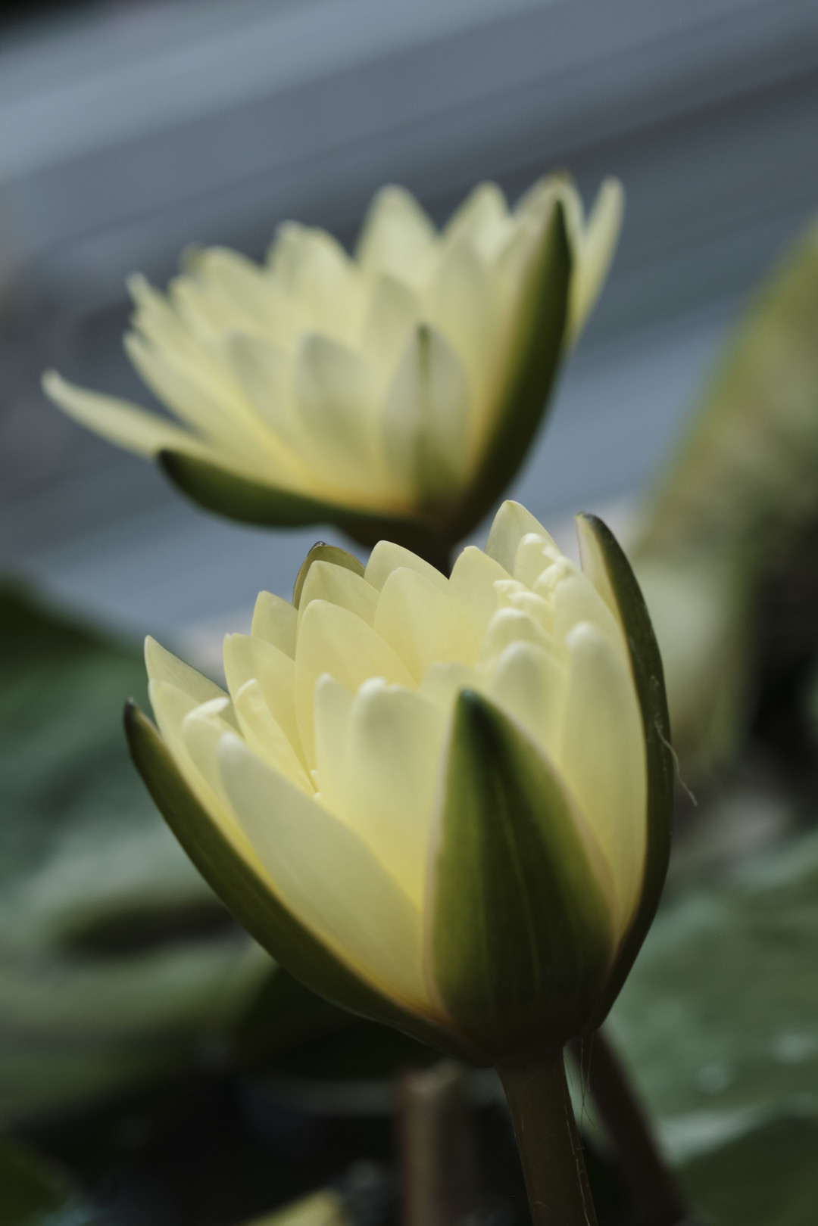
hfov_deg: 11.4
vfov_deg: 17.1
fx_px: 4090
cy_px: 613
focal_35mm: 120
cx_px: 409
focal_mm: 80
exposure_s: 1/250
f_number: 8
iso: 500
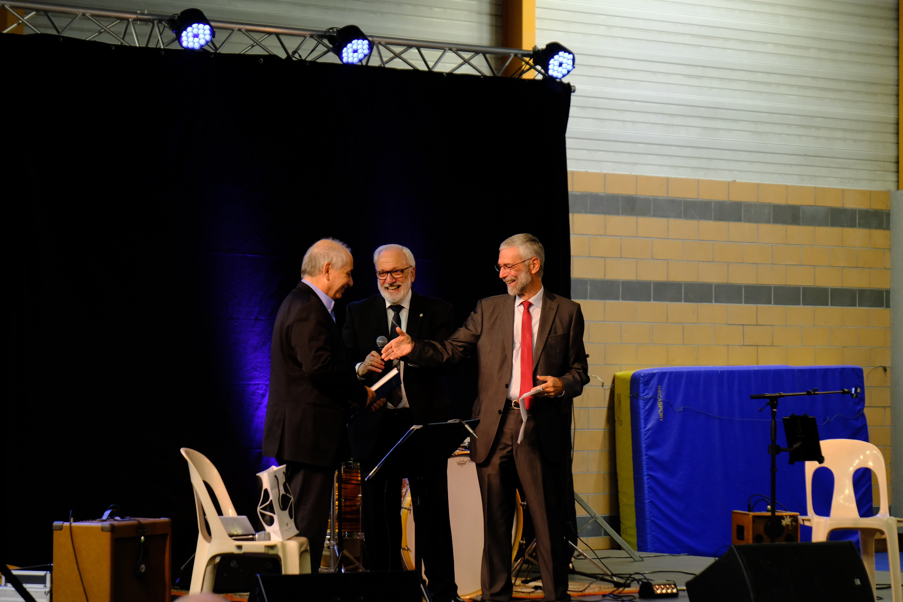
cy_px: 301
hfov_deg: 19.5
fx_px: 2634
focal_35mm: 105
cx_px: 452
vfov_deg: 13.0
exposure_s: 1/80
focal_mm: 70.2
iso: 800
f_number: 5.3
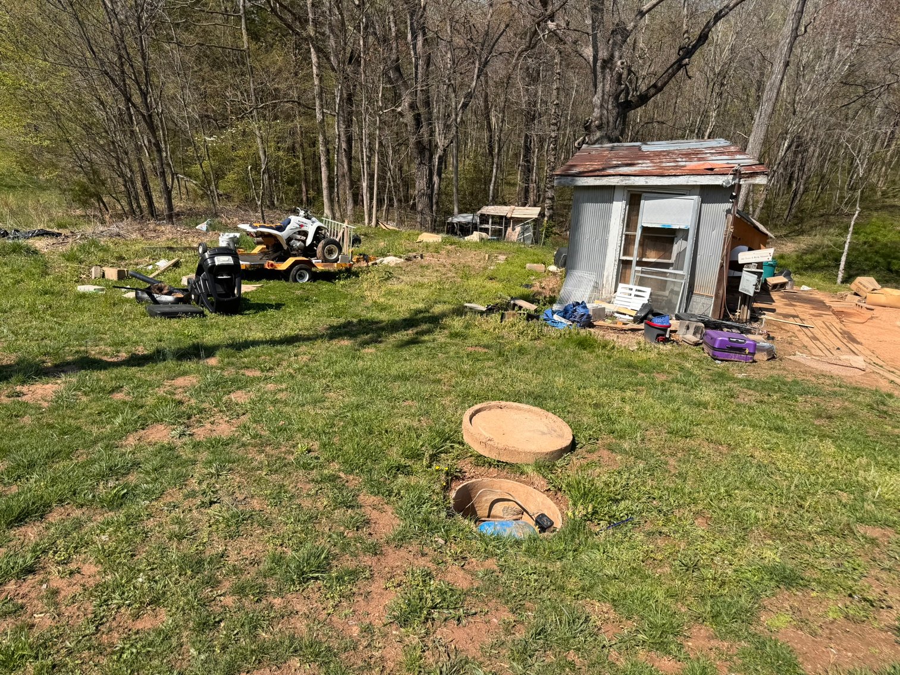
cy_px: 338
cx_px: 450
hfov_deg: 71.6
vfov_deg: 56.8
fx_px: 624
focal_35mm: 24
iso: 80
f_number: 1.78
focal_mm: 6.76
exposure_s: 1/3597
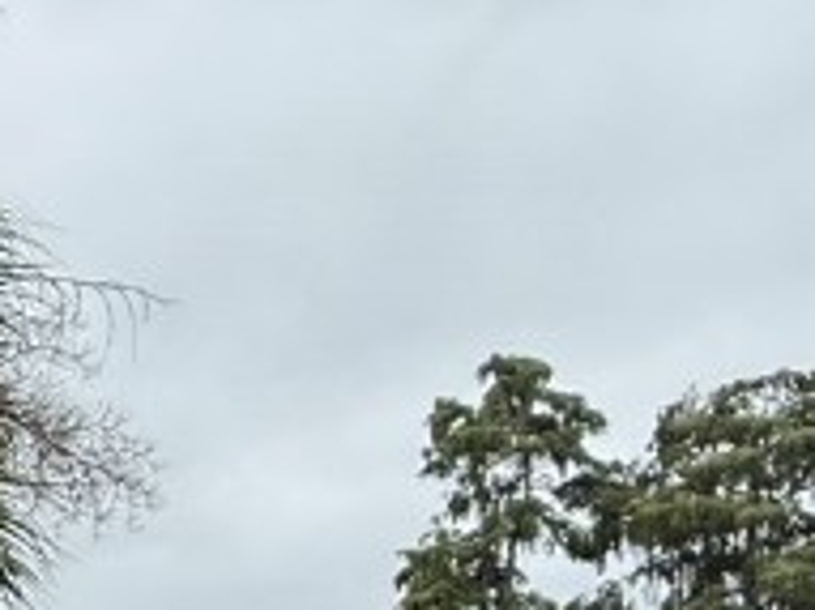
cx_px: -998
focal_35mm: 75
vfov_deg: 17.4
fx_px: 1765
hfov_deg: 16.3
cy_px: 943
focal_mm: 2.22
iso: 64
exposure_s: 1/651
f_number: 2.2
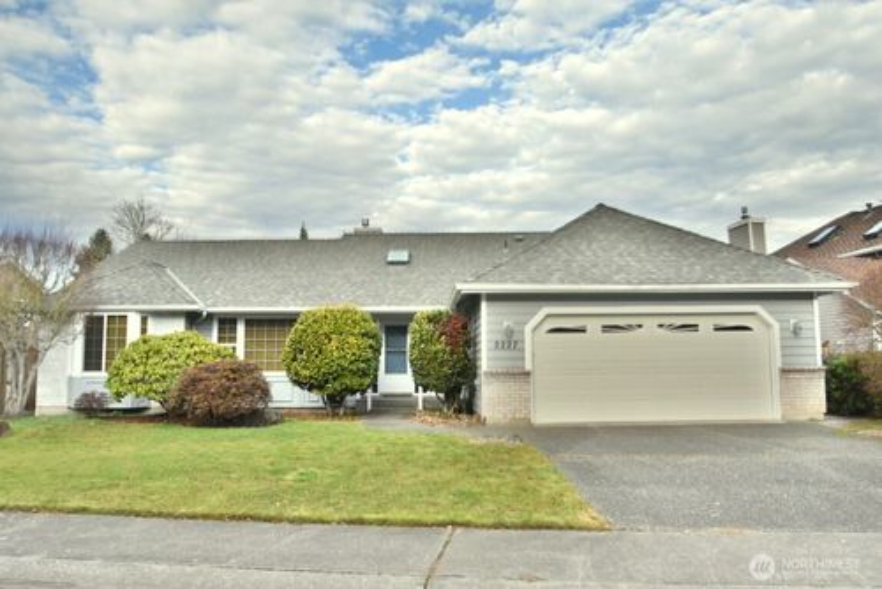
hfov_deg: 70.4
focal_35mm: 26
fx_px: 625
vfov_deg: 50.5
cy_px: 294
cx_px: 441
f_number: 4.5
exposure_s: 1/2500
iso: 800
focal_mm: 17
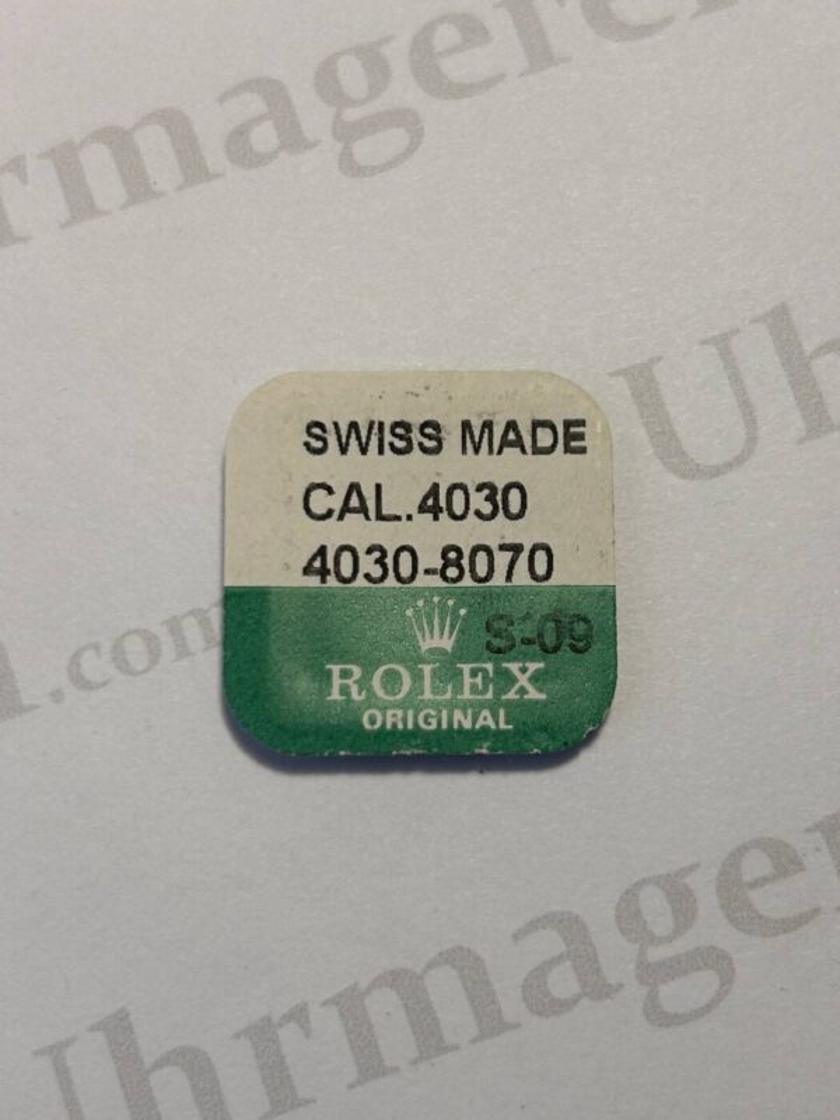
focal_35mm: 26
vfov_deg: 67.3
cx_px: 420
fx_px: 841
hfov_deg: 53.1
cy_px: 560
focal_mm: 5.7
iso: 32
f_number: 1.5
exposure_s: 1/134
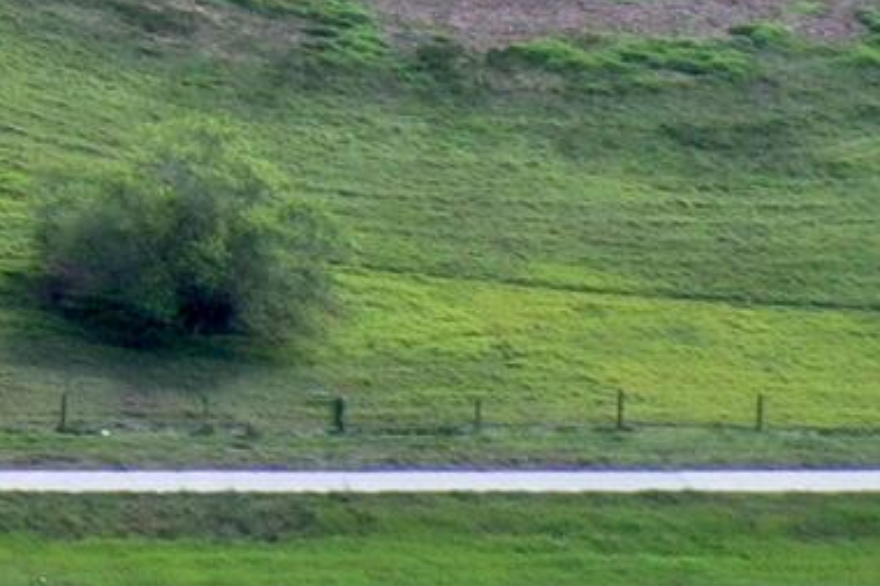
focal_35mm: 221
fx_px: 5400
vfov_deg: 5.6
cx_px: -2538
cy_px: -1561
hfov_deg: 7.2
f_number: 5
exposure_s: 1/240
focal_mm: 10.26
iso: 100
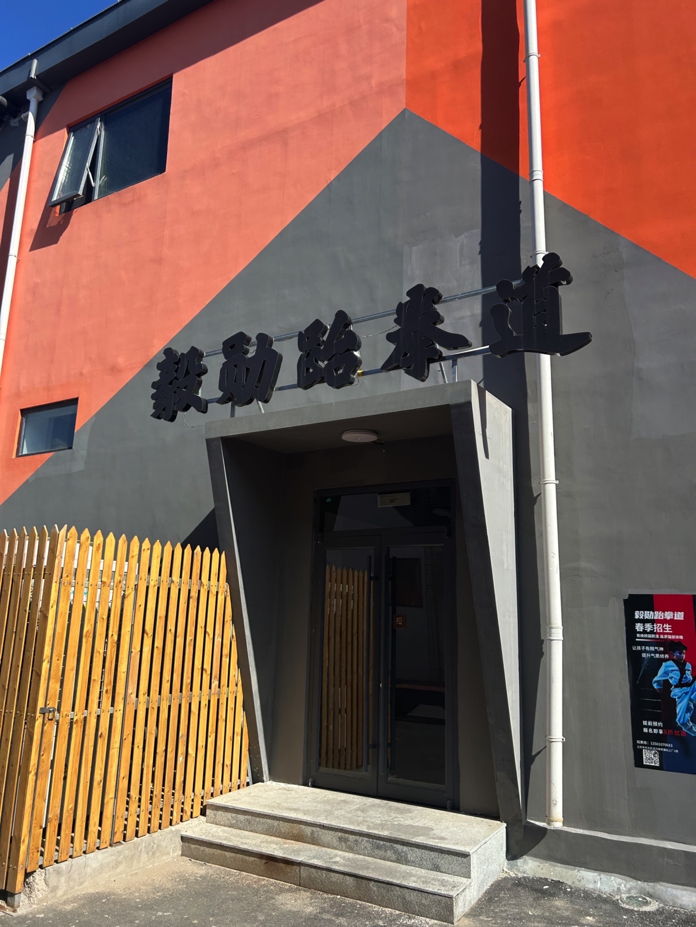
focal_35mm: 26
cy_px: 464
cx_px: 348
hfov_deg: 53.1
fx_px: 697
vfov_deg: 67.3
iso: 50
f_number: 1.5
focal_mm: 5.7
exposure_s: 1/2994
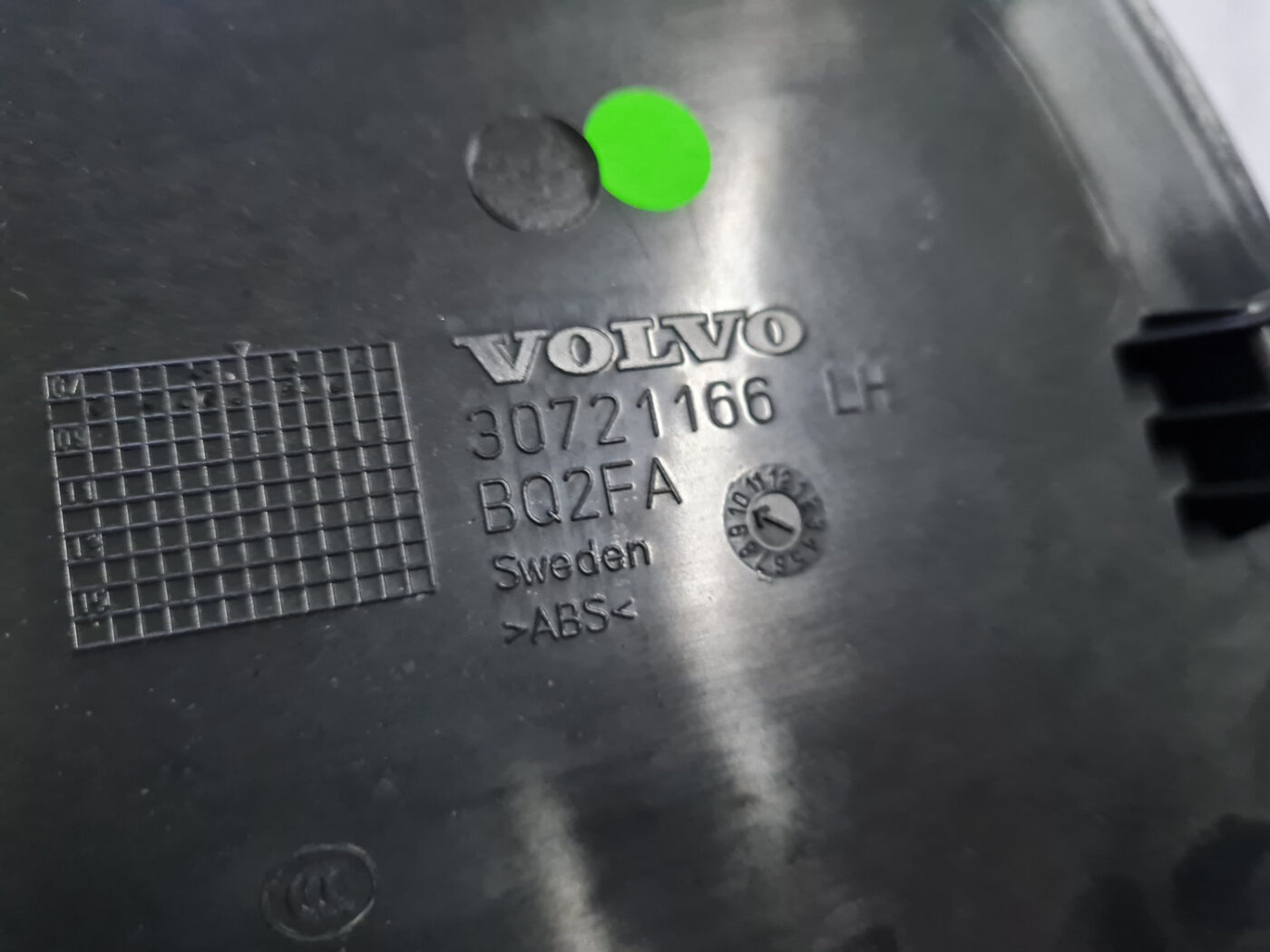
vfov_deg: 53.1
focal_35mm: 26
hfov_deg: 67.3
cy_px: 476
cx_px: 635
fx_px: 954
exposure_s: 1/33
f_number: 1.8
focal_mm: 5.4
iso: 640
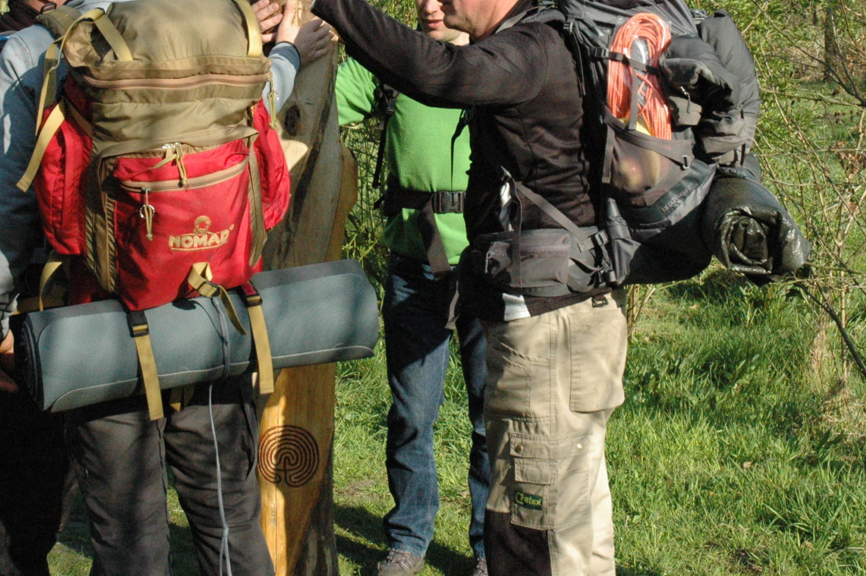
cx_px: 300
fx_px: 1702
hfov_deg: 28.4
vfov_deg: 19.1
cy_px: 151
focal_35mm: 71
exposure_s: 1/640
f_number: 13
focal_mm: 29
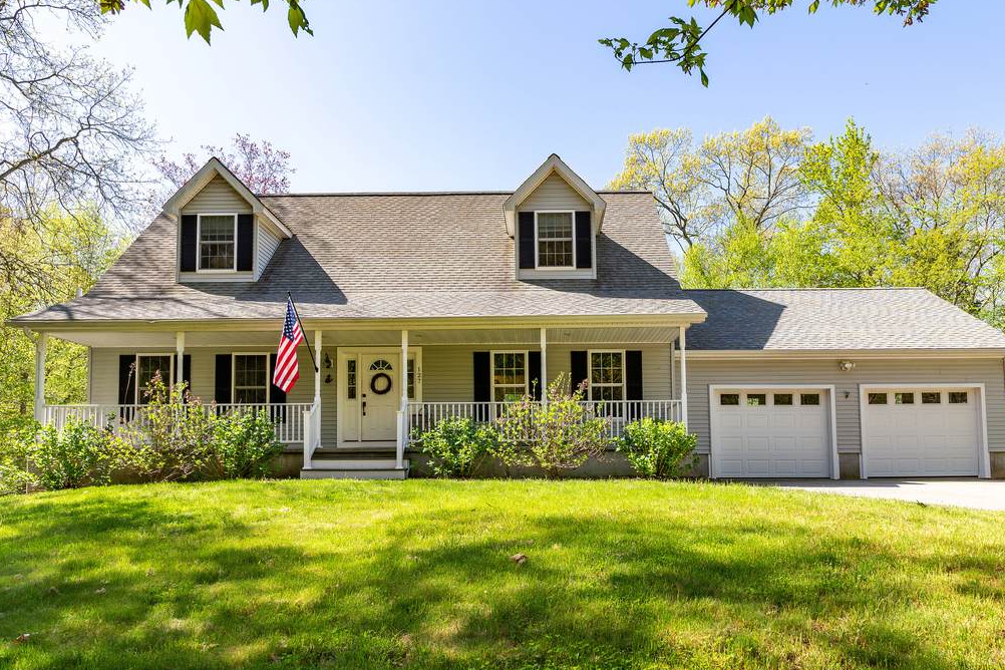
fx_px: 642
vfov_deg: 55.1
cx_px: 499
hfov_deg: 76.1
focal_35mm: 23
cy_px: 325
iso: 100
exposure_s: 1/60
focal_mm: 18
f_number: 9
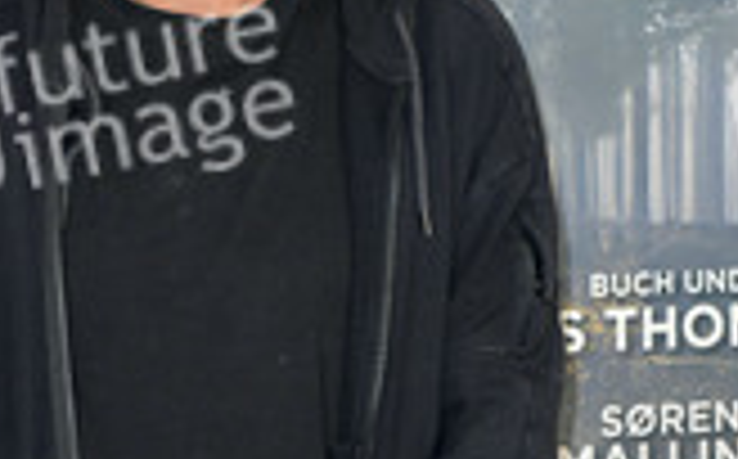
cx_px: 194
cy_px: 338
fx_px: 3093
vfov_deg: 8.5
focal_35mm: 154
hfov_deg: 13.6
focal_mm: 62
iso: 1600
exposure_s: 1/250
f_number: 6.3
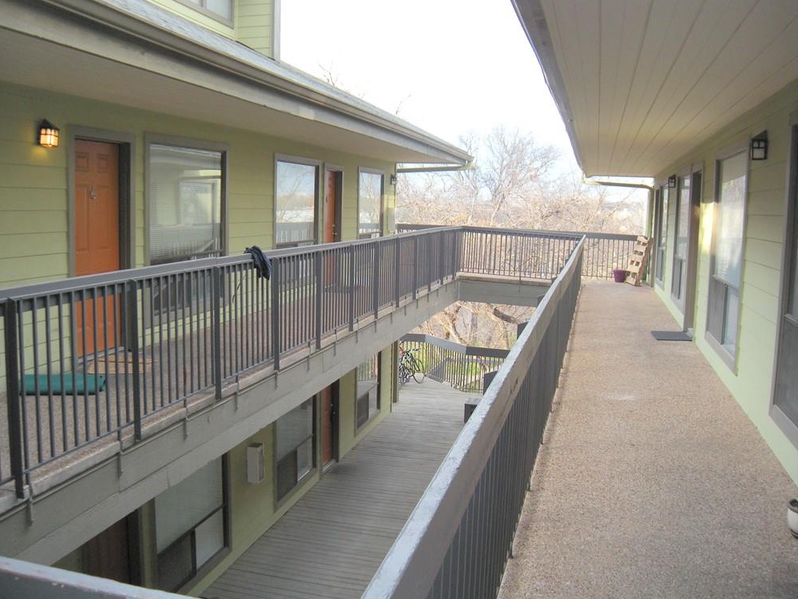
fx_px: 830
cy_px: 301
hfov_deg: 51.3
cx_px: 389
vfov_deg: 39.7
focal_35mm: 36
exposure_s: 1/111
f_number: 3.8
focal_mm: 5.9
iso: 89
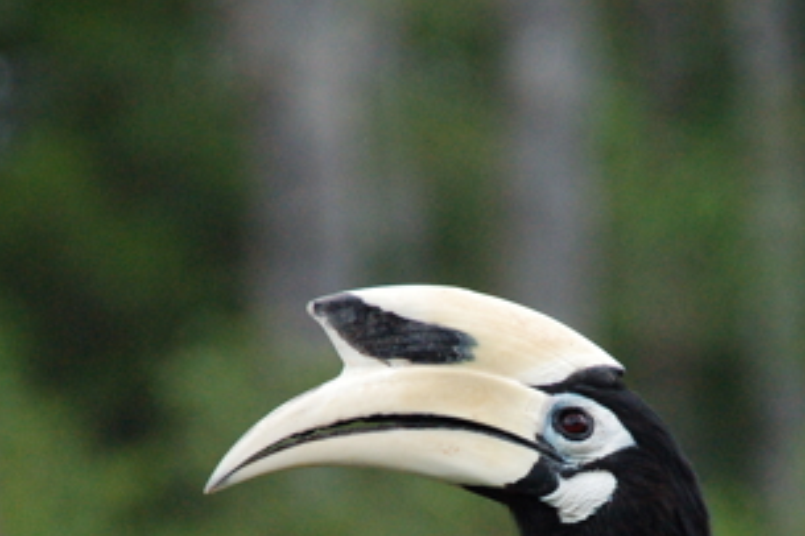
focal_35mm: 676
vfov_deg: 2.0
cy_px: 478
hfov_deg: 3.1
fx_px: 15107
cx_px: 546
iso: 1600
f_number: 6.3
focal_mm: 250
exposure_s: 1/1250
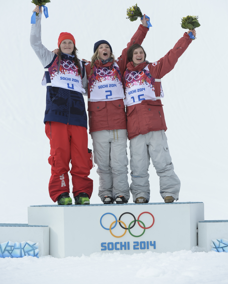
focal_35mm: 226
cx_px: 114
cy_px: 123
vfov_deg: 8.5
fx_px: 1906
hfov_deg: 6.8
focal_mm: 200
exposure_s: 1/800
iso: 200
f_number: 5.6
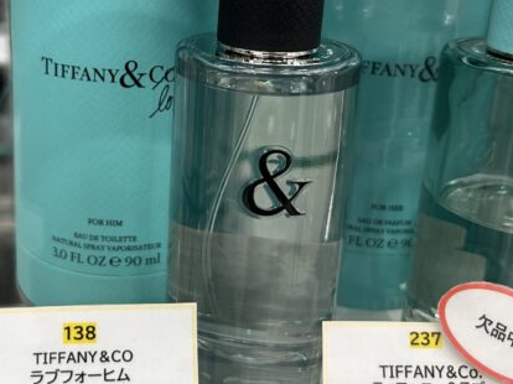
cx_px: 167
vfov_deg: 32.2
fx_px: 652
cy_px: 97
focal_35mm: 44
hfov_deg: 42.3
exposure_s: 1/100
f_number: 1.5
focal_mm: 5.7
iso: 100
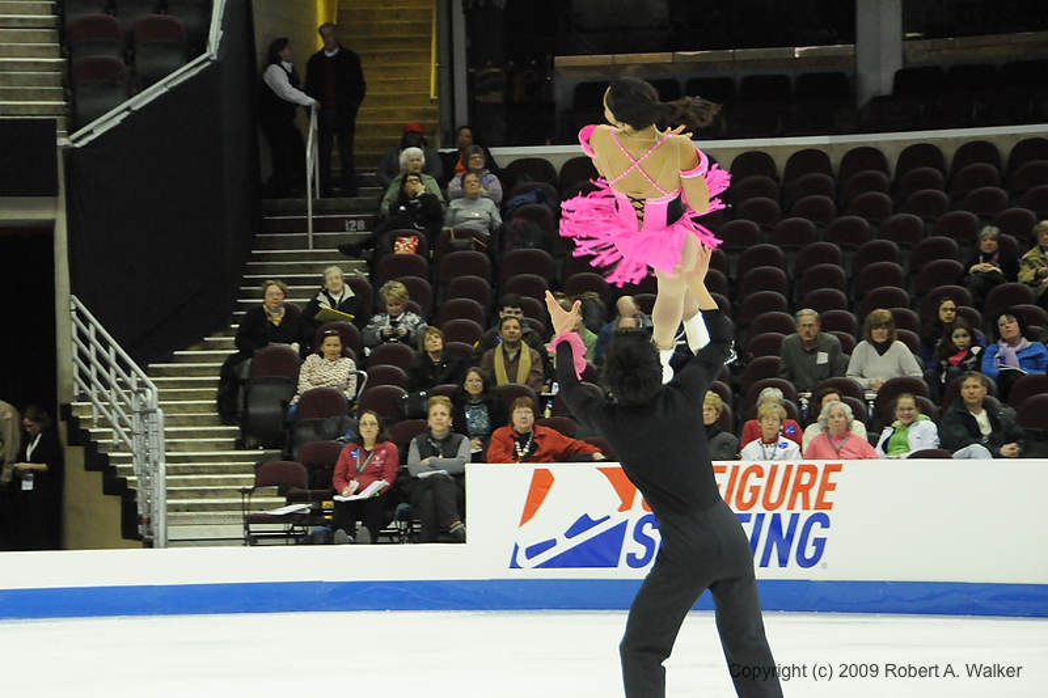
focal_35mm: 142
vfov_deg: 9.6
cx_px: 524
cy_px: 349
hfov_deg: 14.4
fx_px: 4147
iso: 3200
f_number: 5.6
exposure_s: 1/500
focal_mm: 95
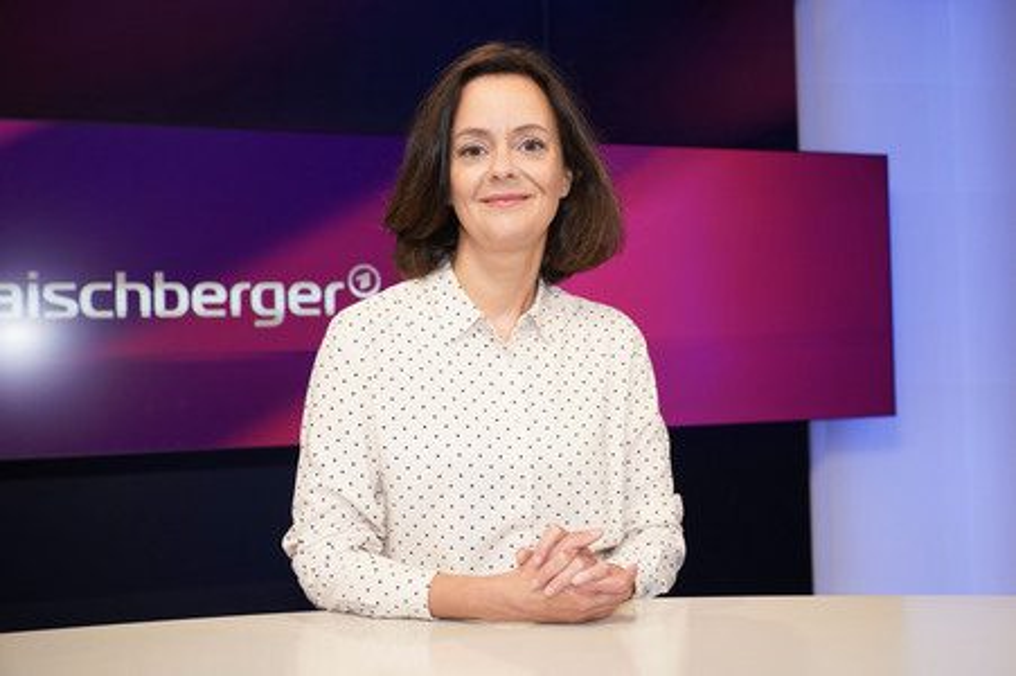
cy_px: 338
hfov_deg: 46.4
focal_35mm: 42
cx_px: 508
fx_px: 1184
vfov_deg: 31.8
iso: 2000
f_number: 5
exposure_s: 1/160
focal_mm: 42
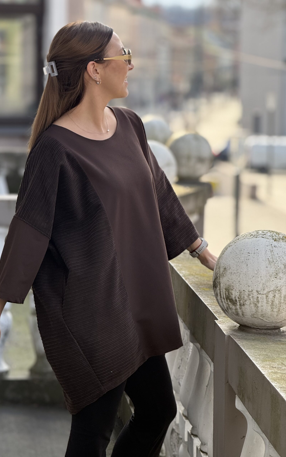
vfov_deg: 16.3
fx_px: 1596
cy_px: 229
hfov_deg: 10.2
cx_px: 114
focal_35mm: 128
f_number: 2.8
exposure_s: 1/270
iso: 64
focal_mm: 15.66
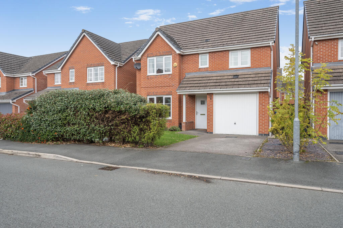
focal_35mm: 24
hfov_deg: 73.8
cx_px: 172
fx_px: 228
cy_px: 114
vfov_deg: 53.1
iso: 250
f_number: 6.3
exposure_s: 1/640
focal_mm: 24
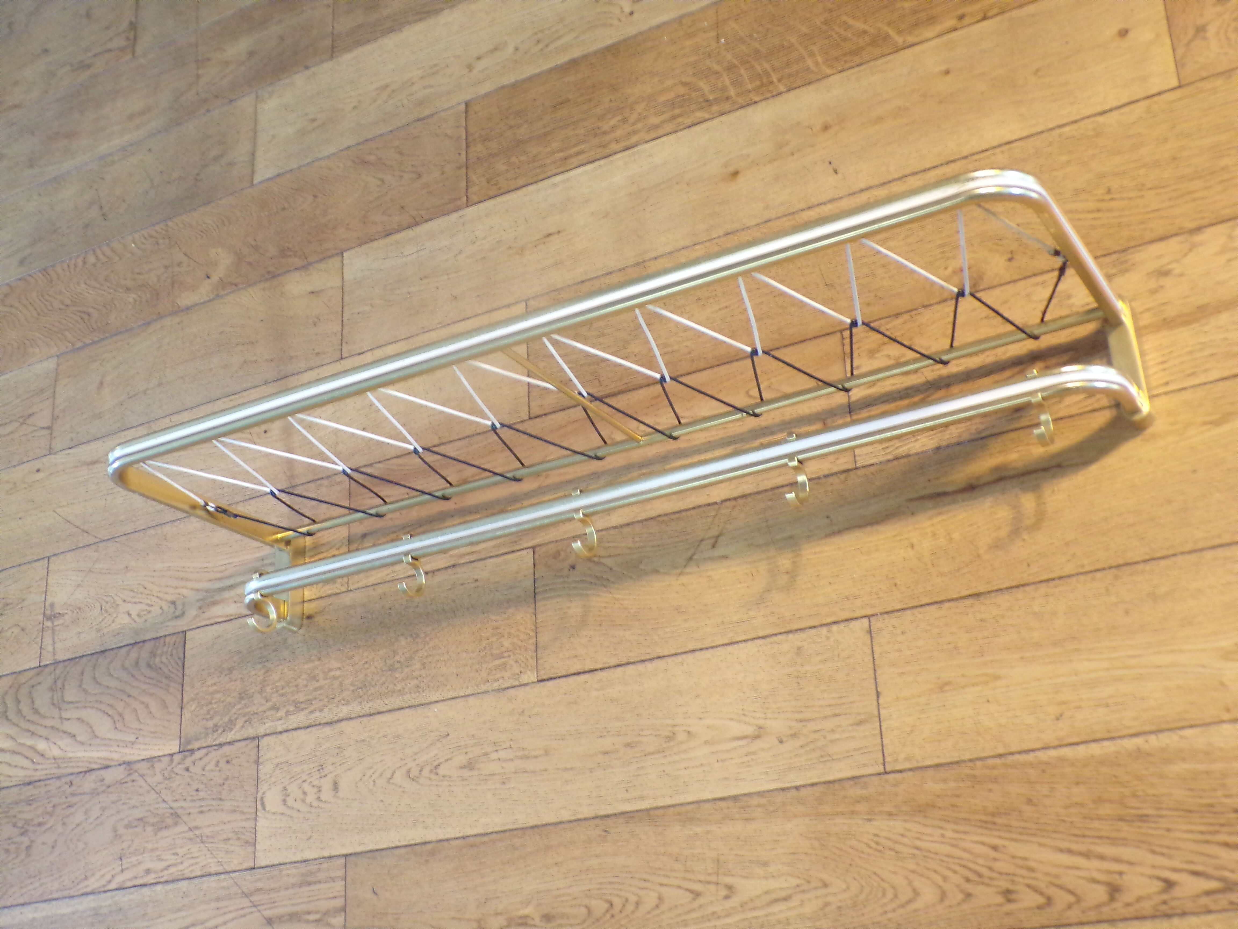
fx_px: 1502
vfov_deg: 34.3
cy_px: 464
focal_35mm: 42
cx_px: 619
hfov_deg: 44.8
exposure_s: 1/7
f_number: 3.4
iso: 400
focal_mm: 7.6
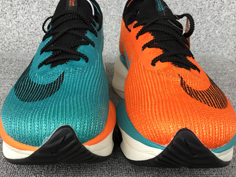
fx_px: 252
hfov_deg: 50.1
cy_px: 93
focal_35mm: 37
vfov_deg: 38.7
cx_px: 107
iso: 40
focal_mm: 3.3
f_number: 2.4
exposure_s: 1/100
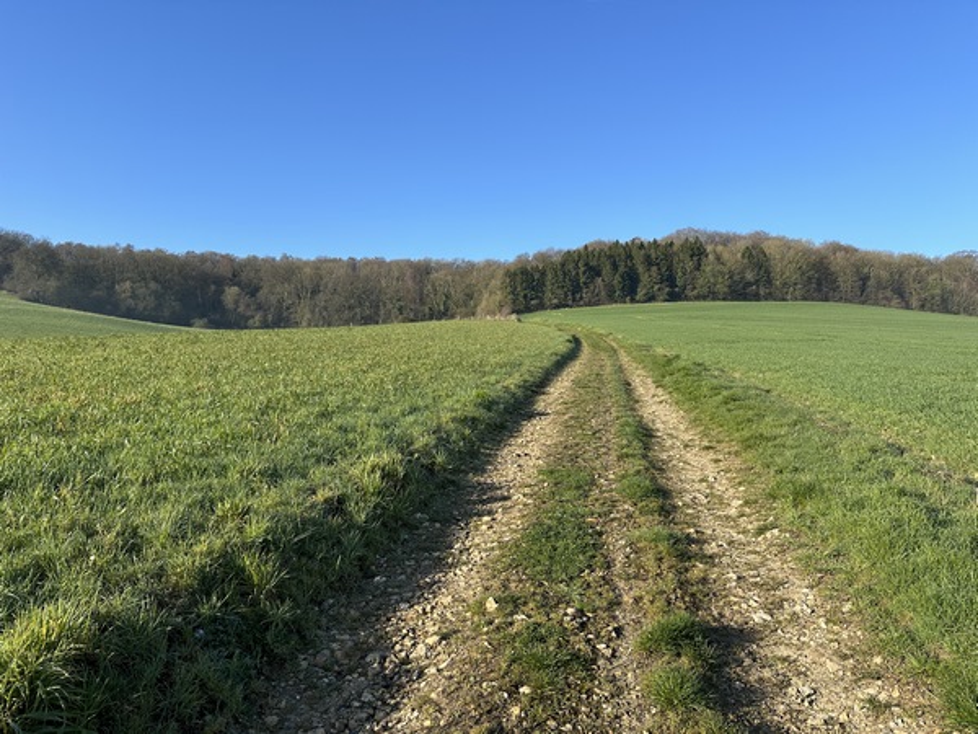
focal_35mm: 24
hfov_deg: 71.6
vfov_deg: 56.8
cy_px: 367
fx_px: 678
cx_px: 489
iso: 80
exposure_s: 1/2525
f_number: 1.78
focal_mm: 6.86
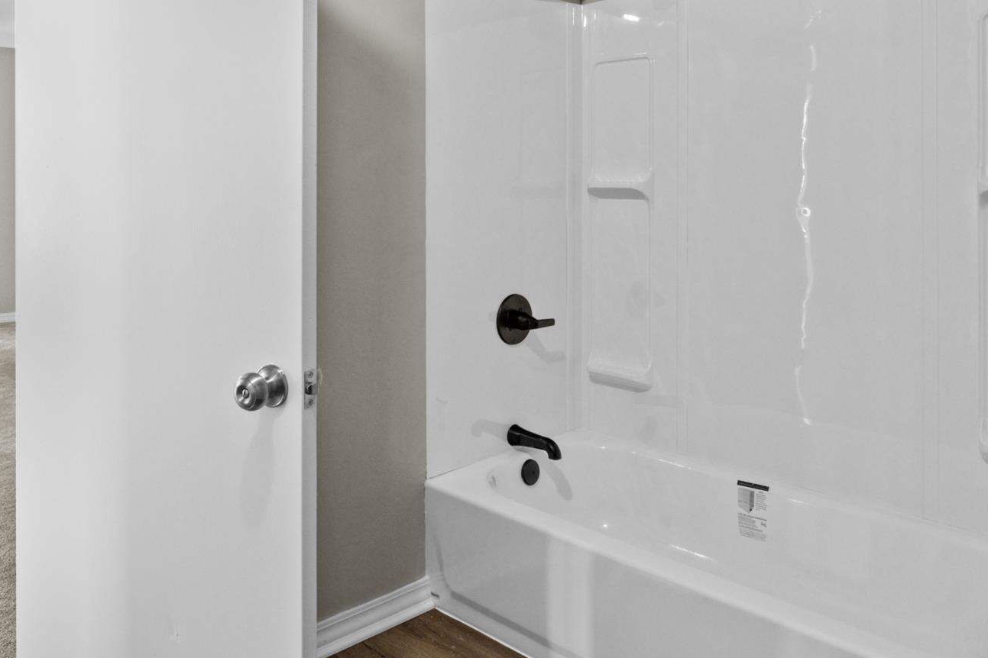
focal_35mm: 29
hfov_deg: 63.4
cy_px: 184
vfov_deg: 43.8
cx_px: 426
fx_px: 796
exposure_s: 1/1.25
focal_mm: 10
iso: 800
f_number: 10
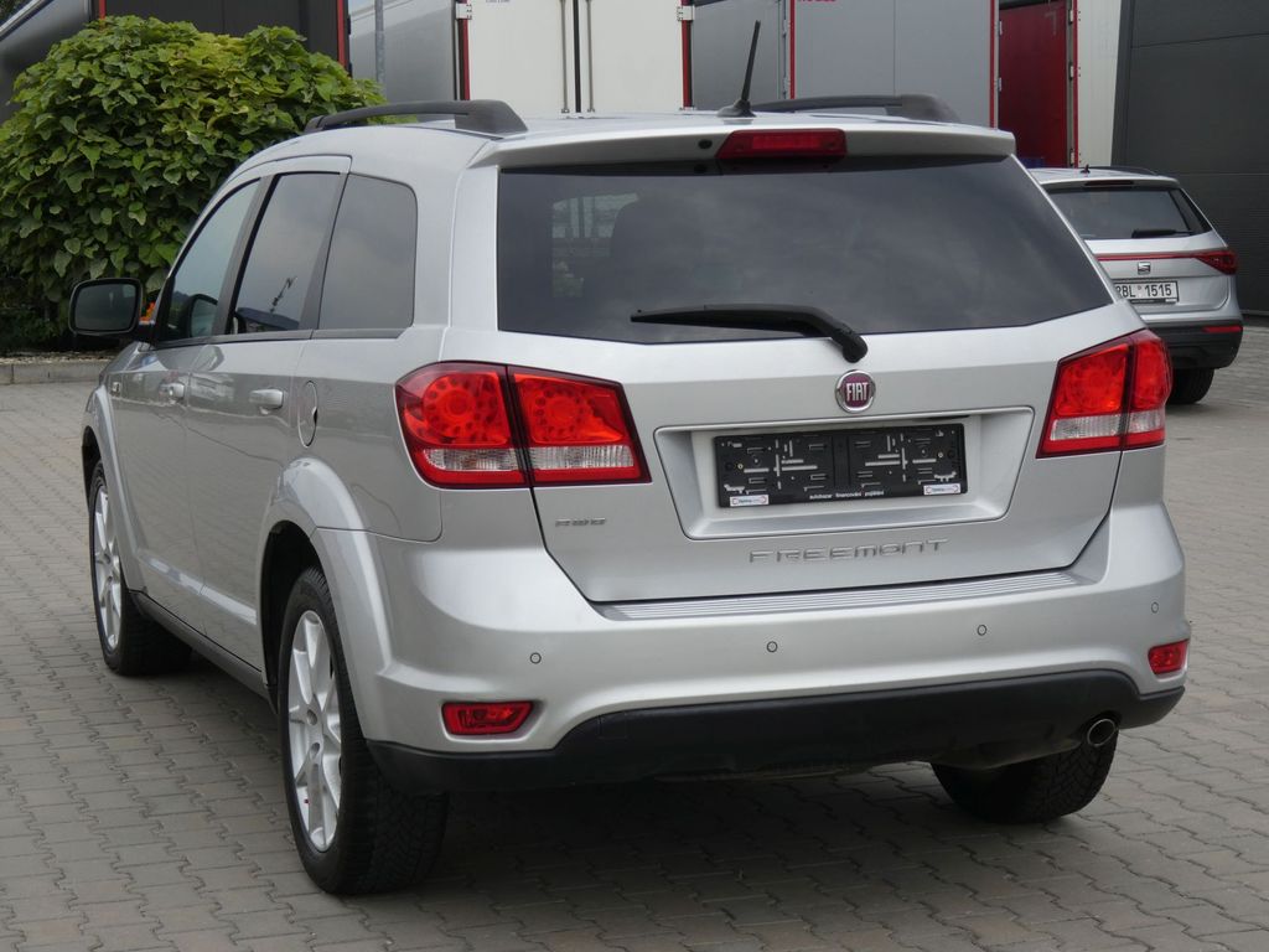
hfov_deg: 27.0
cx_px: 634
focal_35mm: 72
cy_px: 476
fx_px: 2639
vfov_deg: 20.4
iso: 80
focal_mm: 12.9
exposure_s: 1/250
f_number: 5.6
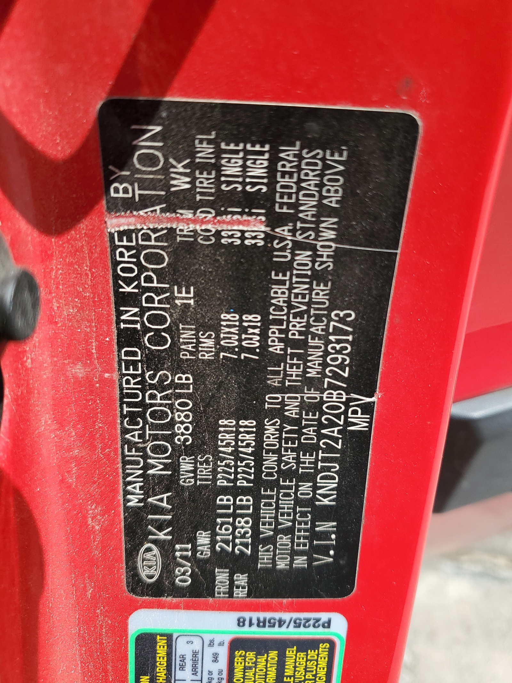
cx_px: 256
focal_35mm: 26
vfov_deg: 67.3
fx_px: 513
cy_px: 342
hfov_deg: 53.1
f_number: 1.5
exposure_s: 1/2000
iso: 50
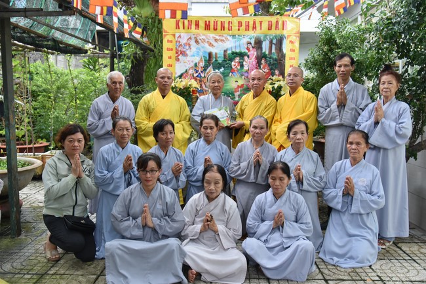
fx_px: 402
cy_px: 142
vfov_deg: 38.9
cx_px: 213
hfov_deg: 55.8
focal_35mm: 34
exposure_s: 1/40
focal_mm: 34
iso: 1600
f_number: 4
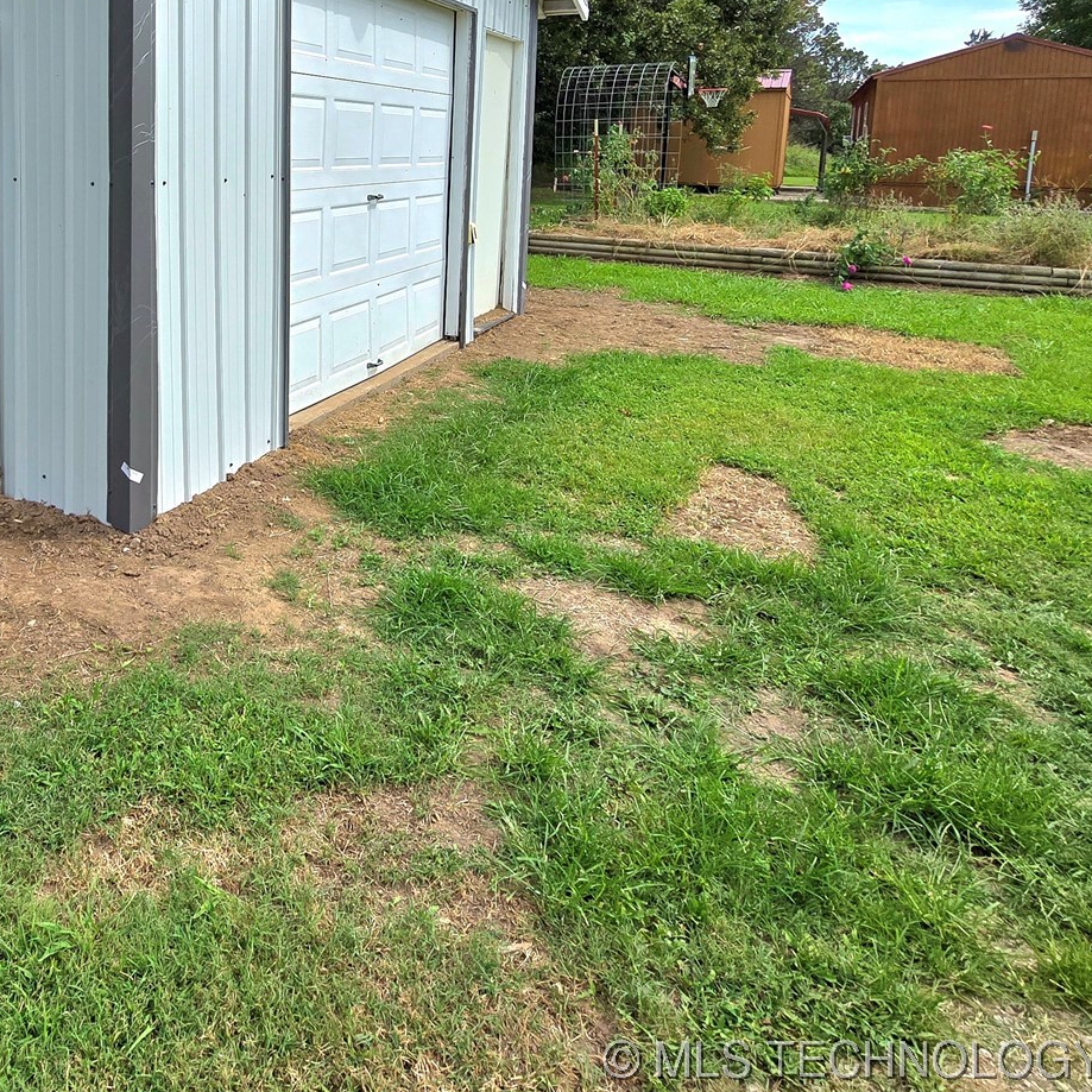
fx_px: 857
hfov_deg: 59.1
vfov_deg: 60.9
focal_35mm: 24
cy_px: 254
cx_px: 192
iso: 50
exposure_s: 1/2000
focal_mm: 2.2
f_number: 2.2
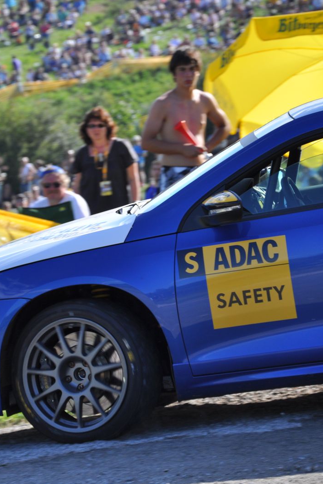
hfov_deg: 5.8
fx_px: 3197
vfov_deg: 8.7
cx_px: 148
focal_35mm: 238
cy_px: 242
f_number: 5.6
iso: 200
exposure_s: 1/500
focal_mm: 105
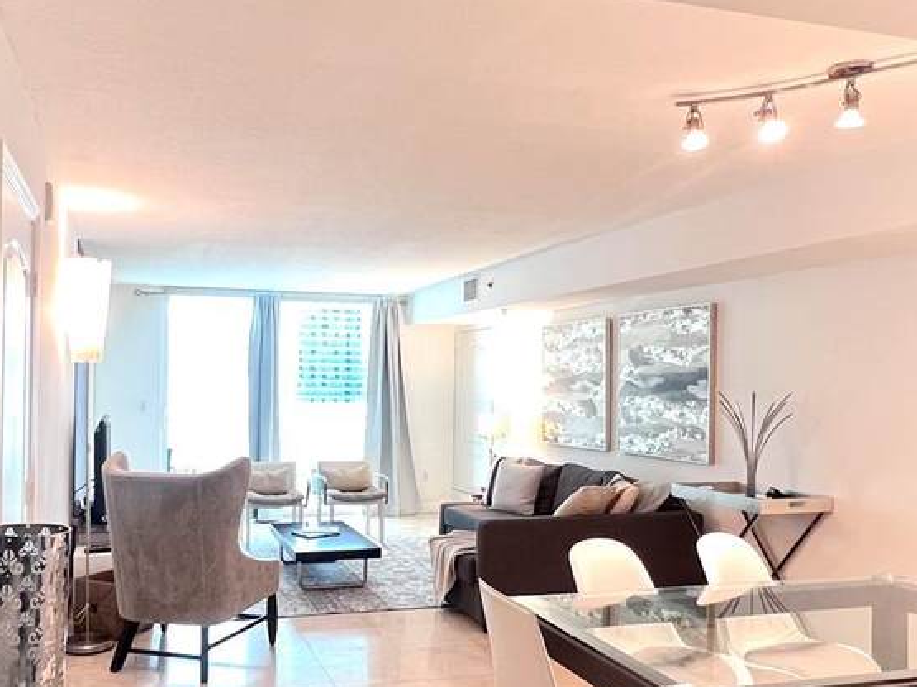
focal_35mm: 30
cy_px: 390
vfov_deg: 46.7
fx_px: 795
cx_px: 362
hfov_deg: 59.4
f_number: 1.8
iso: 400
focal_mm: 1.57
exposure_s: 1/60
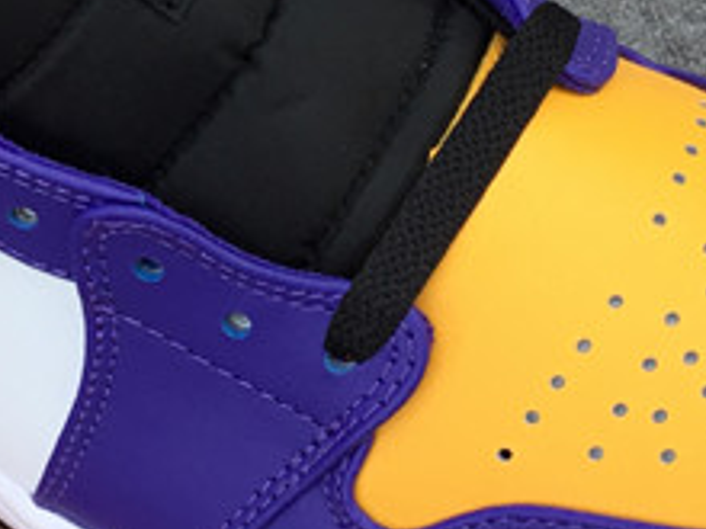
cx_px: 148
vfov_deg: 11.6
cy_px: 95
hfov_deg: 15.4
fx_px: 2590
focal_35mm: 127
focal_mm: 3.3
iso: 25
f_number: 2.4
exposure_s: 1/126
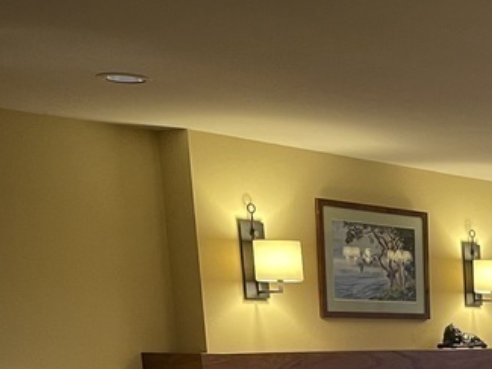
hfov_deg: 20.2
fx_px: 1166
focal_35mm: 82
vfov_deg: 16.5
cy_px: 546
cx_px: 755
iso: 320
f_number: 1.6
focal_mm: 4.2
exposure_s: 1/60
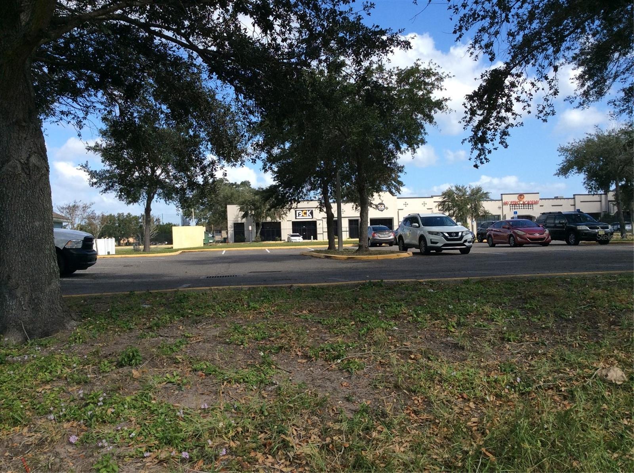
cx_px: 317
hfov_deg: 56.9
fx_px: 585
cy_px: 236
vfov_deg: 44.0
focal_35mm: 32
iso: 32
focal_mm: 3.3
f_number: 2.4
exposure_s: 1/1059
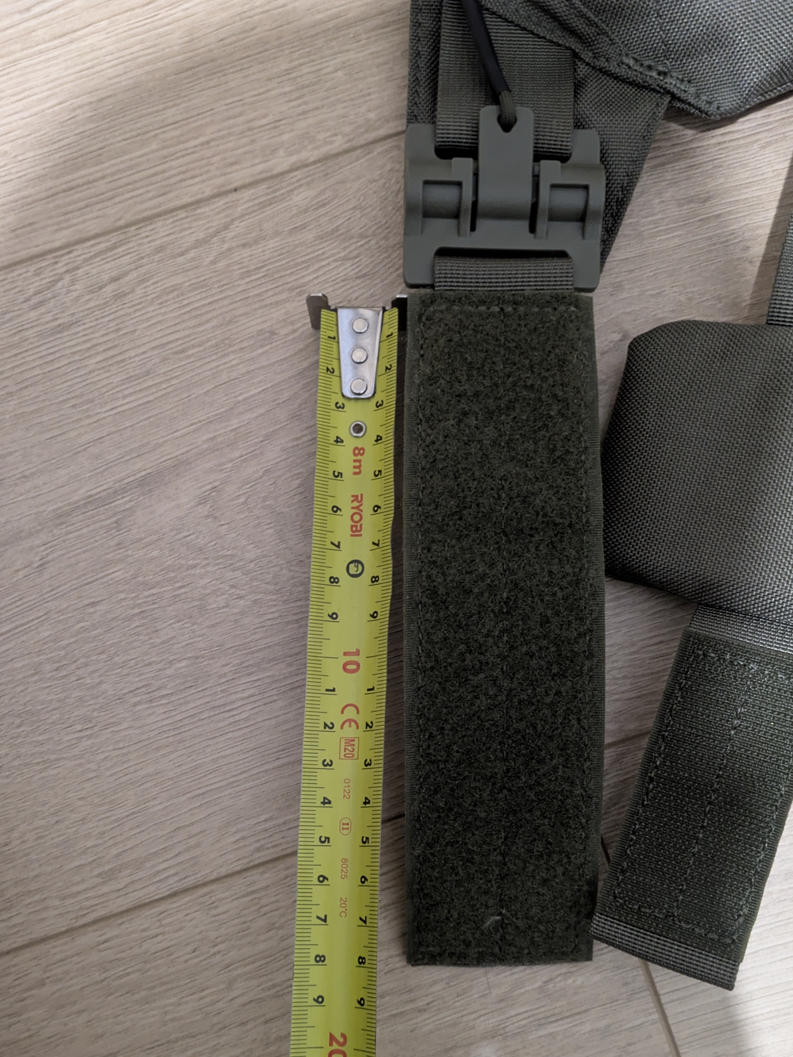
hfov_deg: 41.8
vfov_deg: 53.1
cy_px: 690
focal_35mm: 34
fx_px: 1038
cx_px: 407
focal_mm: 5.43
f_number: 1.89
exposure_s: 1/25
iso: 1117
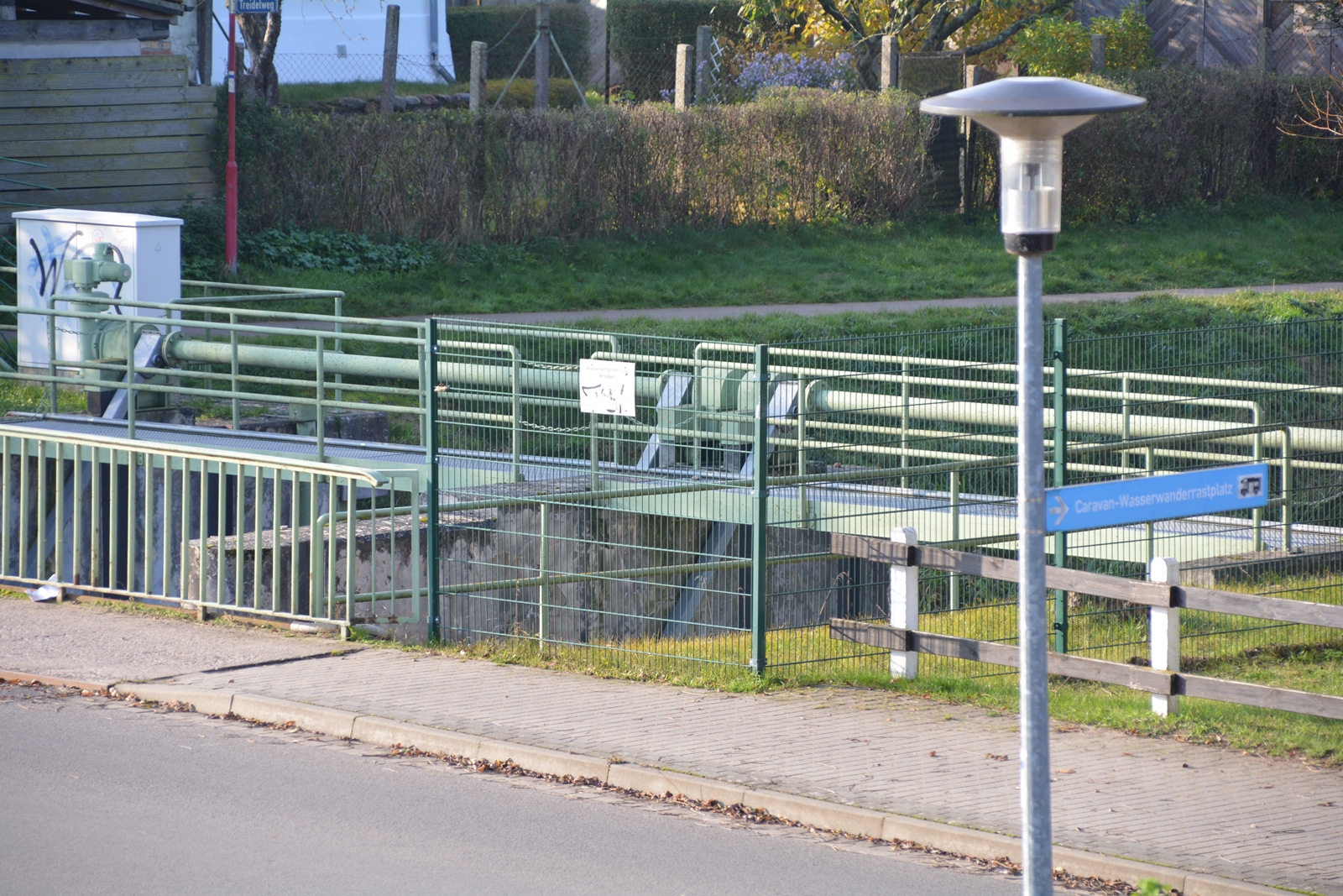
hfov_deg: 10.5
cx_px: 672
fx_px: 7275
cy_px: 448
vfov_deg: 7.0
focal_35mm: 195
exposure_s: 1/160
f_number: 6
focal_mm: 130
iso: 200
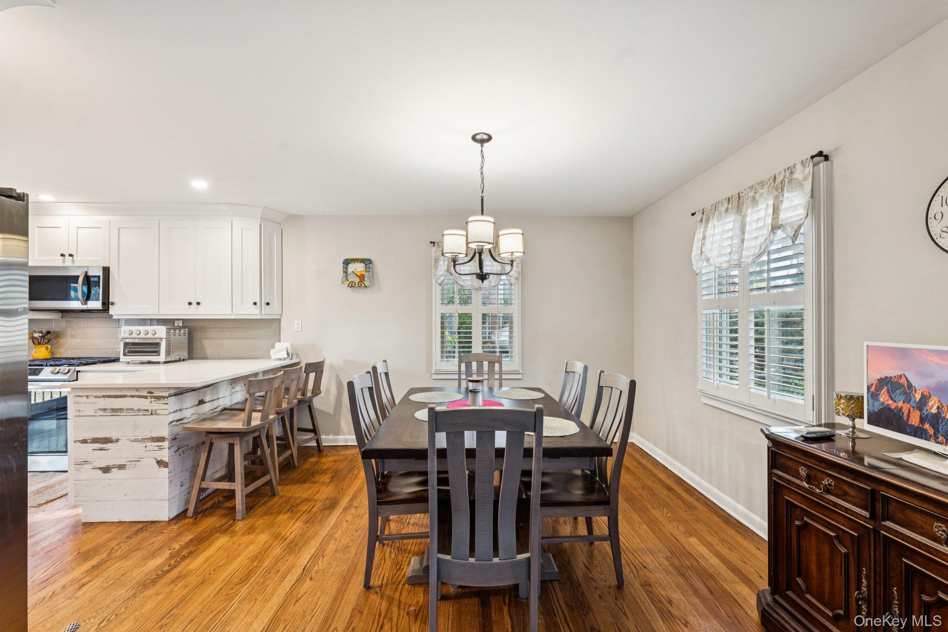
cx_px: 474
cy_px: 316
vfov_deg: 81.2
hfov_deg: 104.3
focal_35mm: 14
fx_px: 369
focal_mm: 14
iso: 640
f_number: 11
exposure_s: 1/8
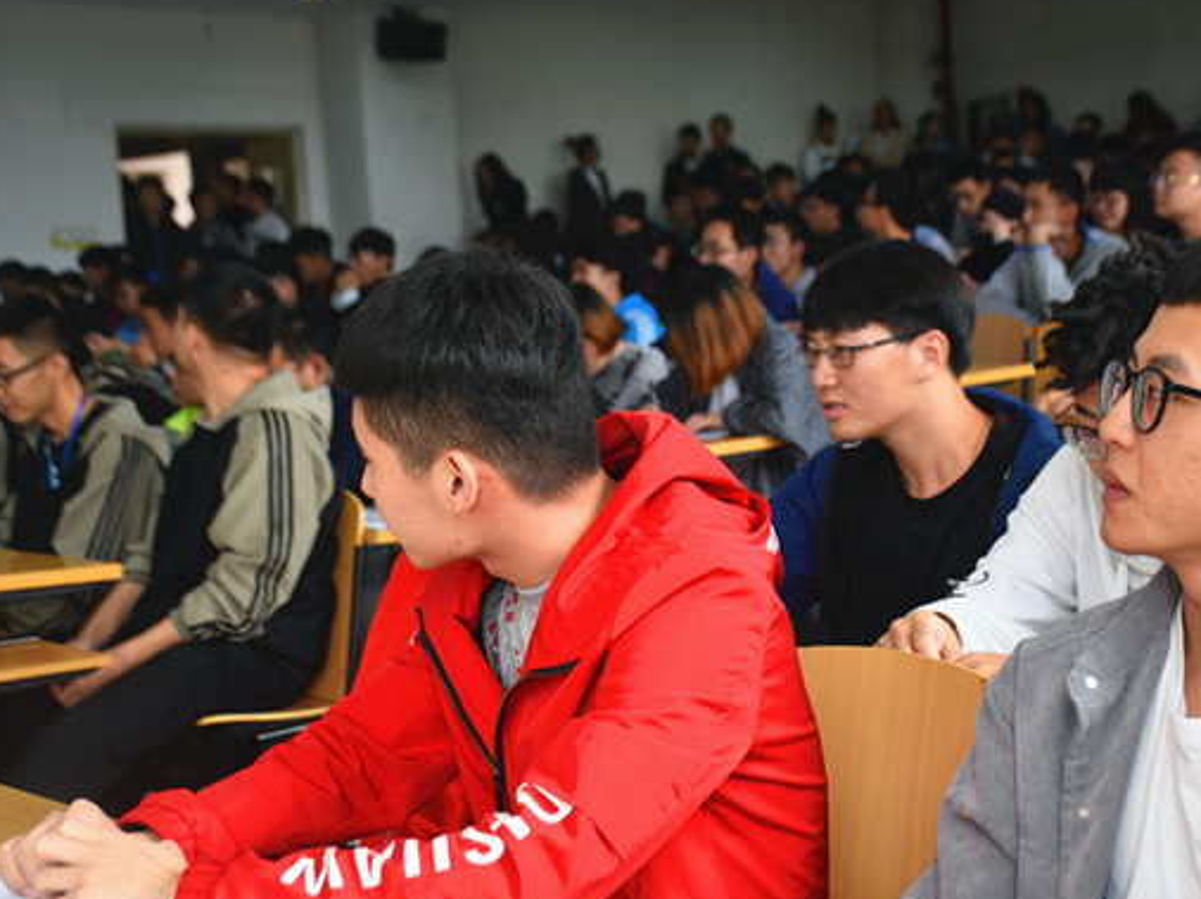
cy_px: 491
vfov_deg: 23.6
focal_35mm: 62
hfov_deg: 31.1
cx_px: 710
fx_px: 2150
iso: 400
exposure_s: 1/60
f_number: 4.2
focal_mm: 34
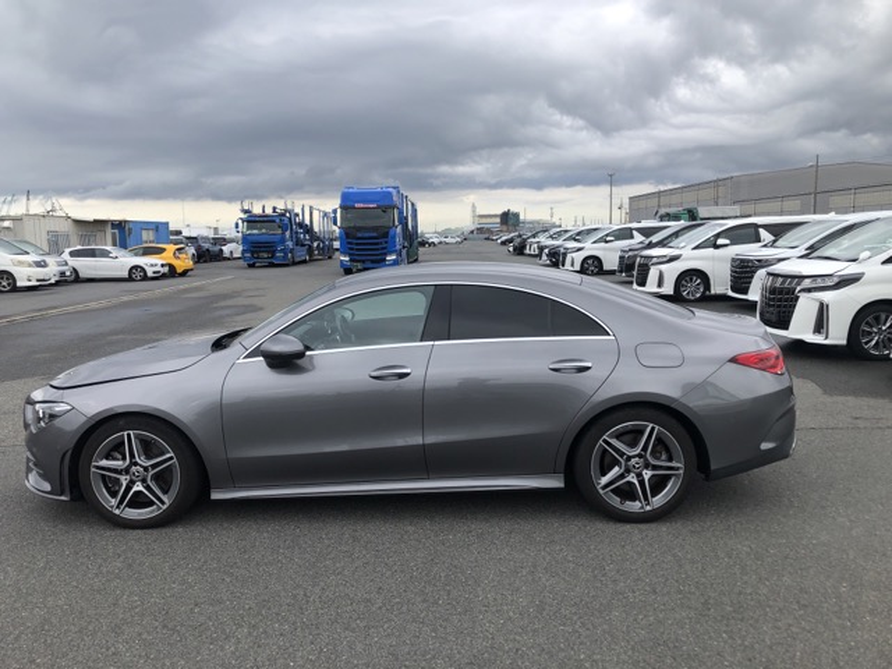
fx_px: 722
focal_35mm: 28
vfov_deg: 49.7
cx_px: 446
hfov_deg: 63.4
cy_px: 334
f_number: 1.8
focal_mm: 3.99
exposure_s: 1/750
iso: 20
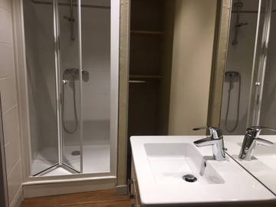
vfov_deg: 48.2
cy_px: 104
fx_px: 231
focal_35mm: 29
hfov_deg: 61.7
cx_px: 138
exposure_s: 1/33
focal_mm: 4.15
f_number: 2.2
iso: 80
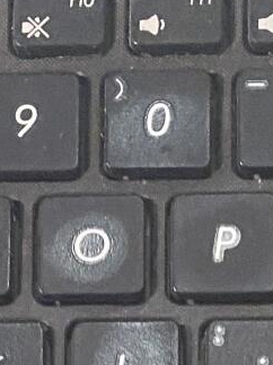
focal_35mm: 145
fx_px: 1526
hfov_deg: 10.2
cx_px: 127
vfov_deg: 10.7
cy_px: 984
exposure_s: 1/60
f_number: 1.8
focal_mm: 4.25
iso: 400
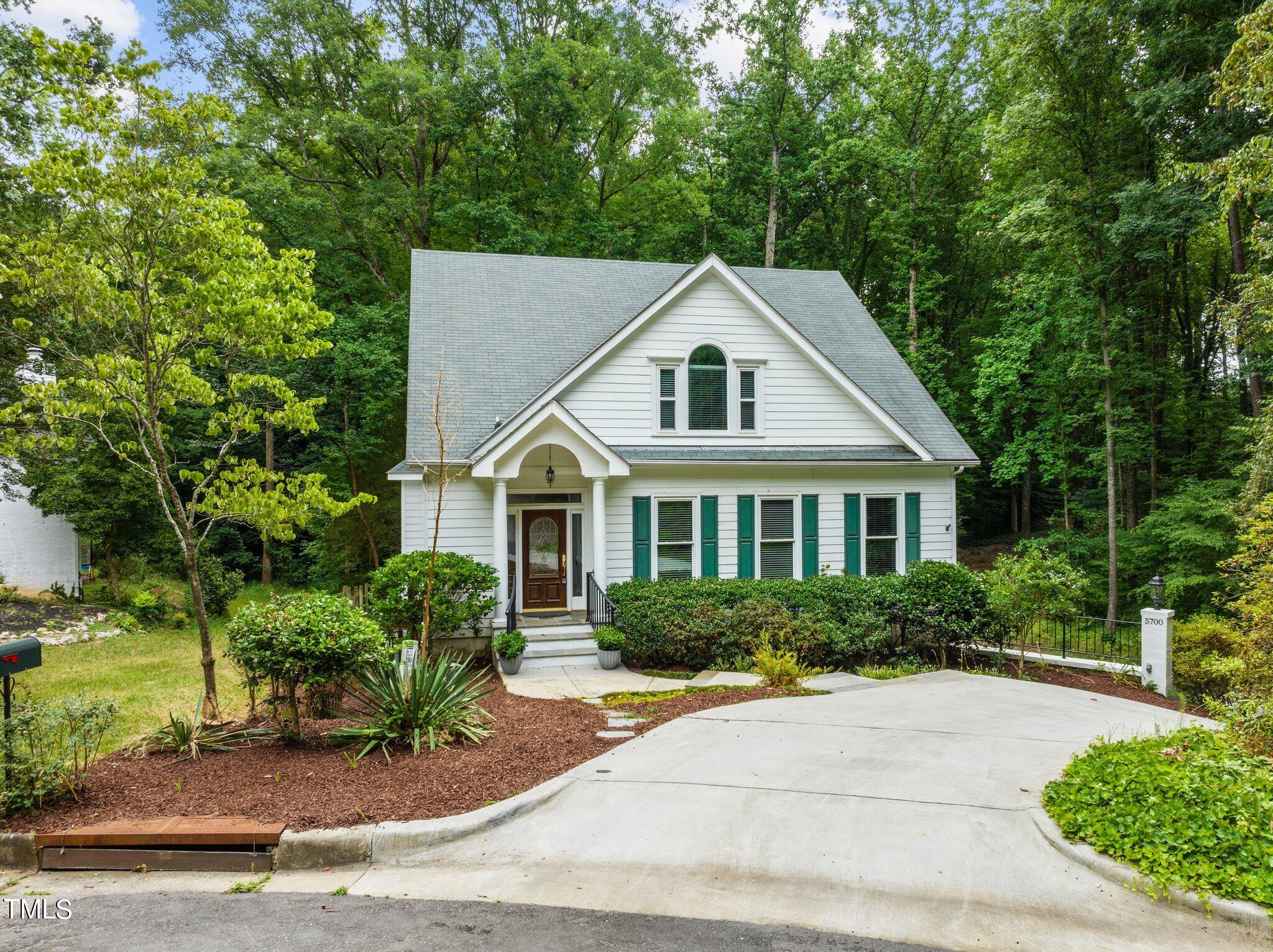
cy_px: 476
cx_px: 636
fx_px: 882
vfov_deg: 56.8
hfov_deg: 71.6
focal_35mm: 24
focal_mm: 12.29
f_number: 5.6
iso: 100
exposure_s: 1/20
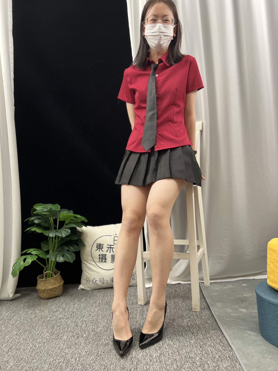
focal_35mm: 26
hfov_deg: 53.1
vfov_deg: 67.3
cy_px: 186
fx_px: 278
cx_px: 139
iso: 125
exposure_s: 1/75
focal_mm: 5.7
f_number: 1.5
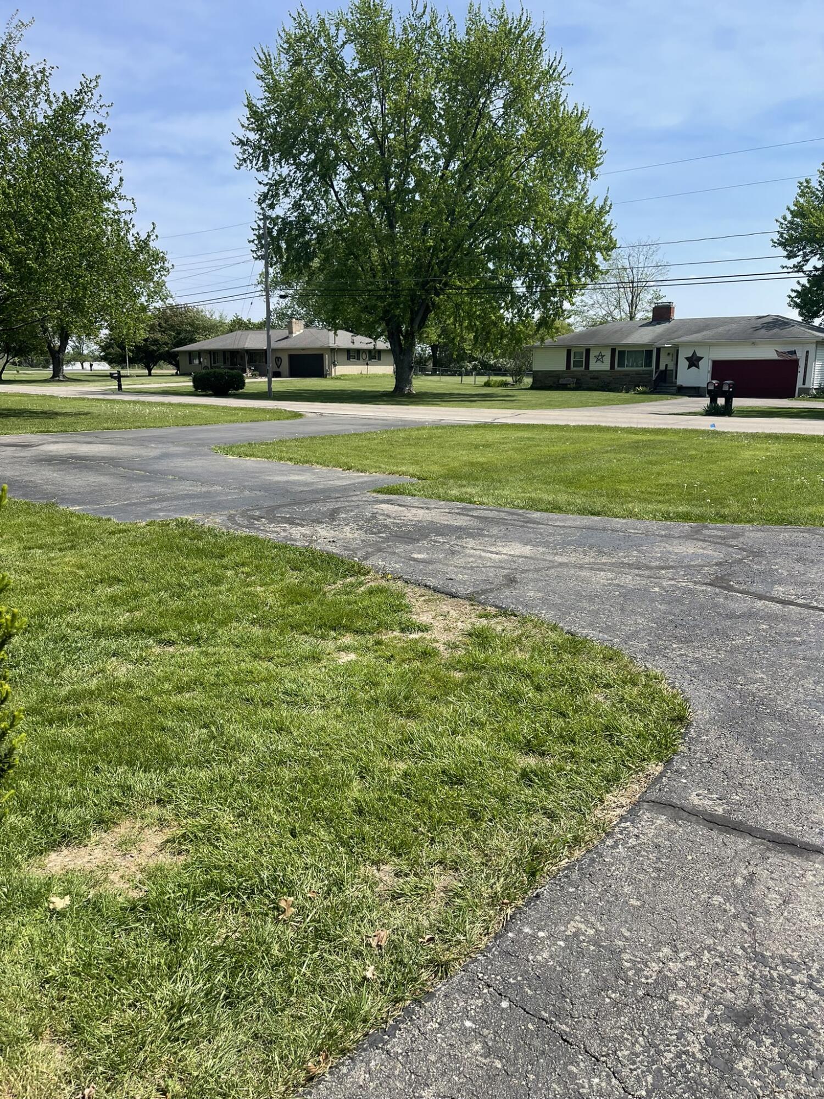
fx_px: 793
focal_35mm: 25
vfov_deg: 69.4
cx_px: 412
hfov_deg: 54.9
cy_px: 550
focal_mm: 5.1
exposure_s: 1/2717
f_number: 1.6
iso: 32
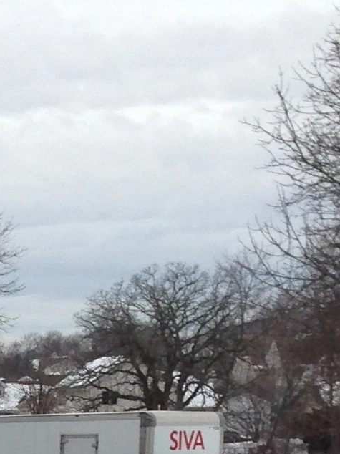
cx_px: -352
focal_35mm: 170
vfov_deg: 10.6
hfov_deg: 8.3
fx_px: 2228
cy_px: 916
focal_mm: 4.13
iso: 50
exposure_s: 1/376
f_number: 2.4
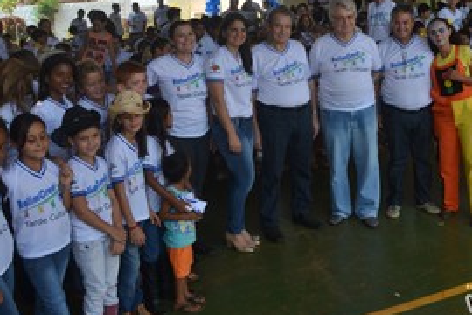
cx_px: 320
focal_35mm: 50
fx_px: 656
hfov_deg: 39.1
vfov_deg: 26.6
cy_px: 70
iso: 100
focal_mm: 20
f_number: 5.6
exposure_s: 1/160
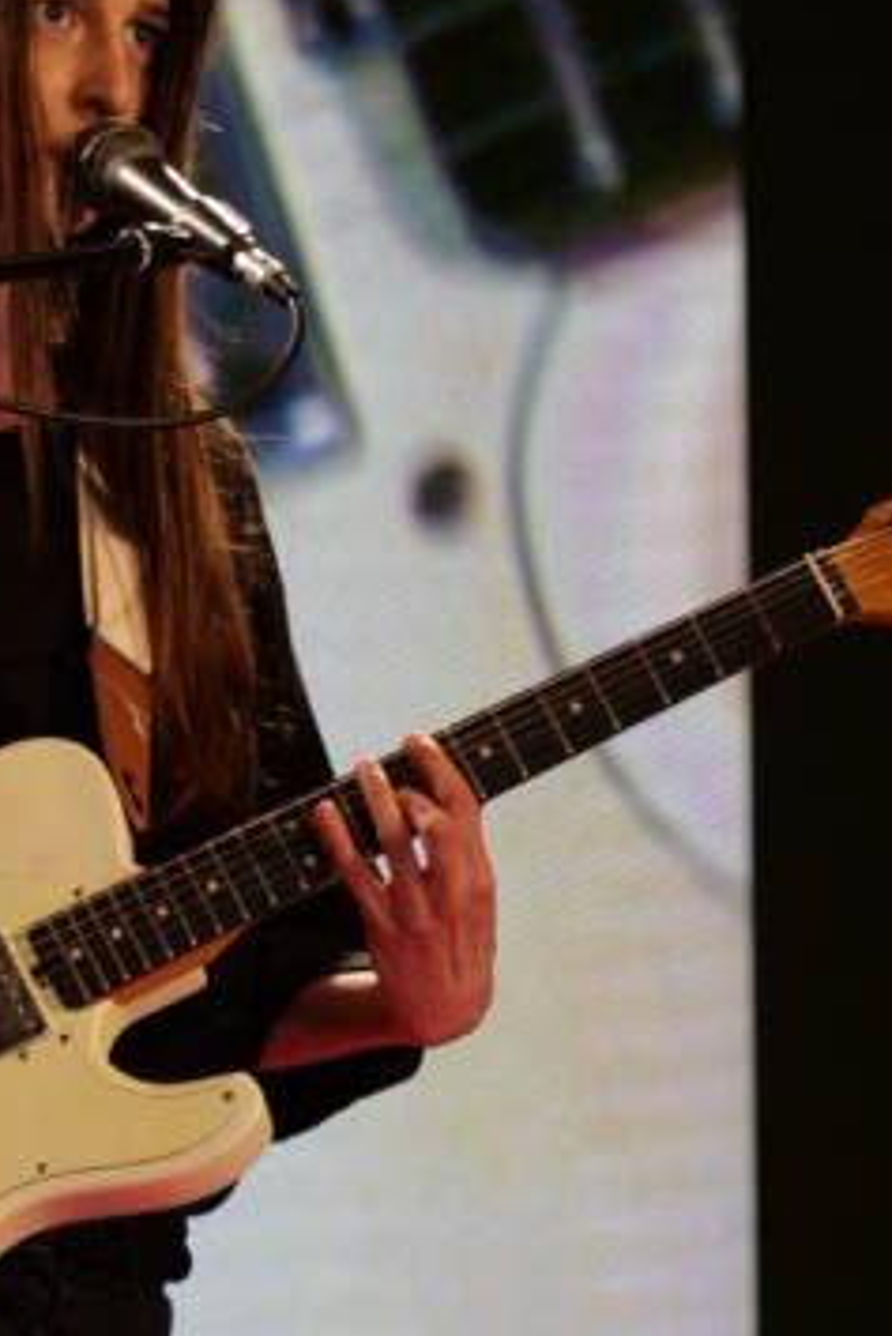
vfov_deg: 5.8
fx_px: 13180
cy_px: 945
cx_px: 79
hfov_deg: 3.9
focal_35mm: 355
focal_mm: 105
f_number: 4
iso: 4000
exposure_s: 1/200
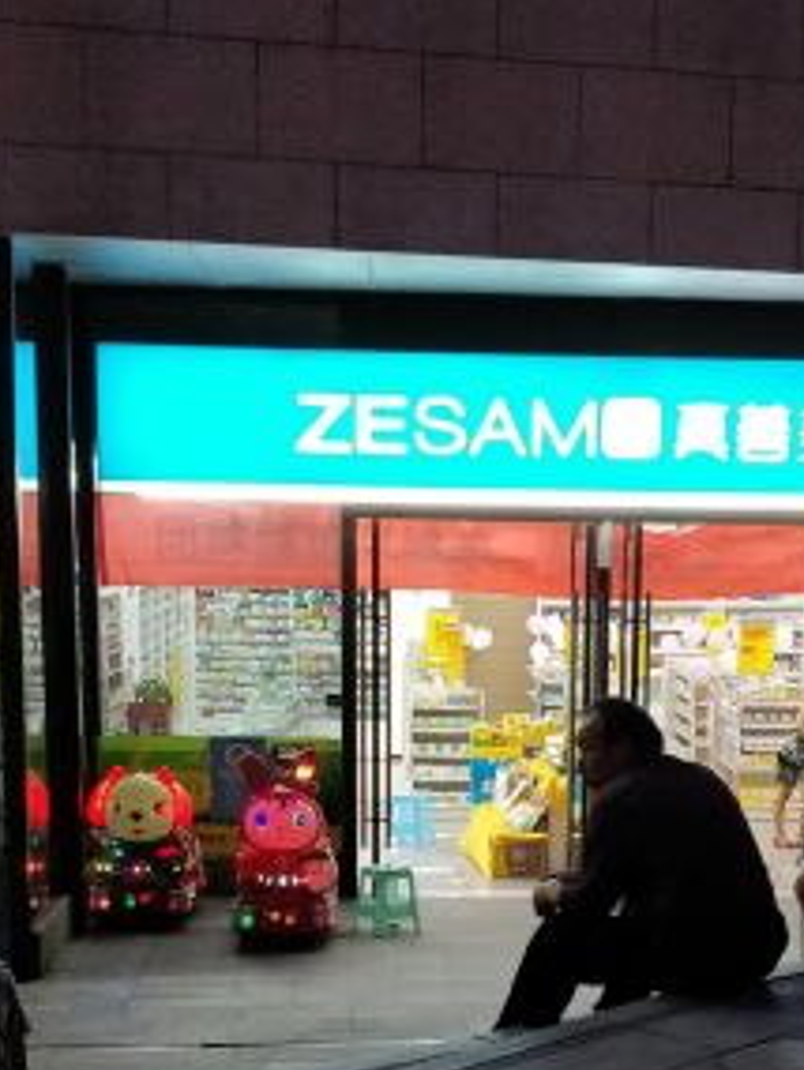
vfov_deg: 31.7
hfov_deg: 24.7
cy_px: 879
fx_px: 1826
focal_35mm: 59
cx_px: 520
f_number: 1.7
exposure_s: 1/33
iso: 800
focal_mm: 4.1
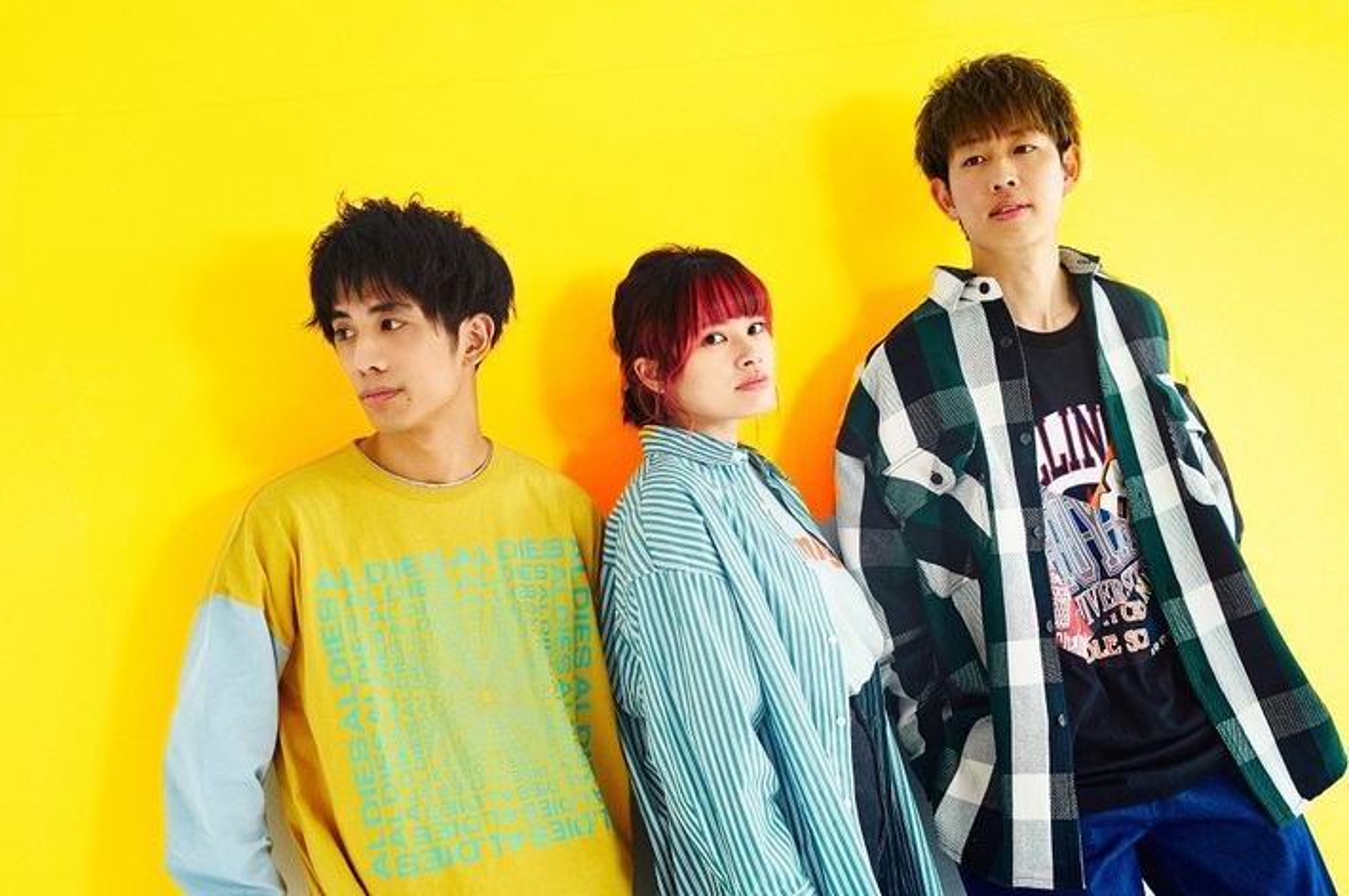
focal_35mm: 55
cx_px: 674
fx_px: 2059
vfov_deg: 24.6
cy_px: 448
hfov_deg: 36.3
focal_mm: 55
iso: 800
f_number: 5.6
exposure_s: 1/125
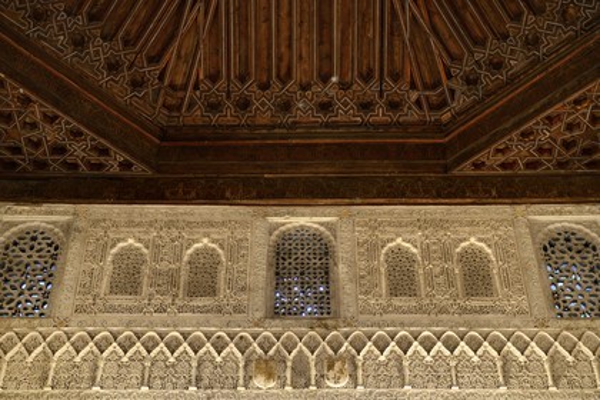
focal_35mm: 58
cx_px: 300
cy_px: 200
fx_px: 967
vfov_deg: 23.4
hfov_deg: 34.5
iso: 1600
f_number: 2.8
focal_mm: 58
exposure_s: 1/40
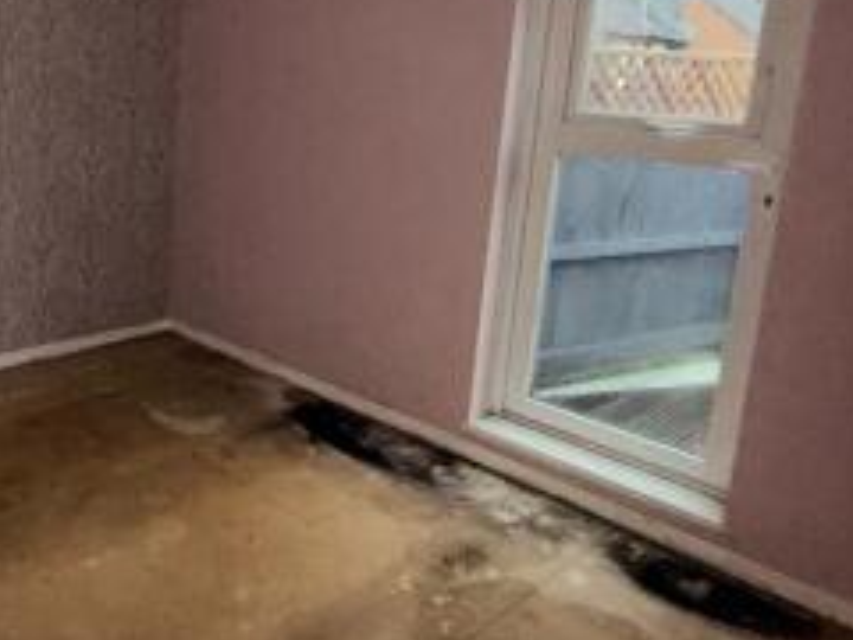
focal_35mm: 34
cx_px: 147
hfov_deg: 50.1
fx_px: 838
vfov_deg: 41.2
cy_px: 212
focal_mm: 2.22
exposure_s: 1/30
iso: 400
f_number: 2.2
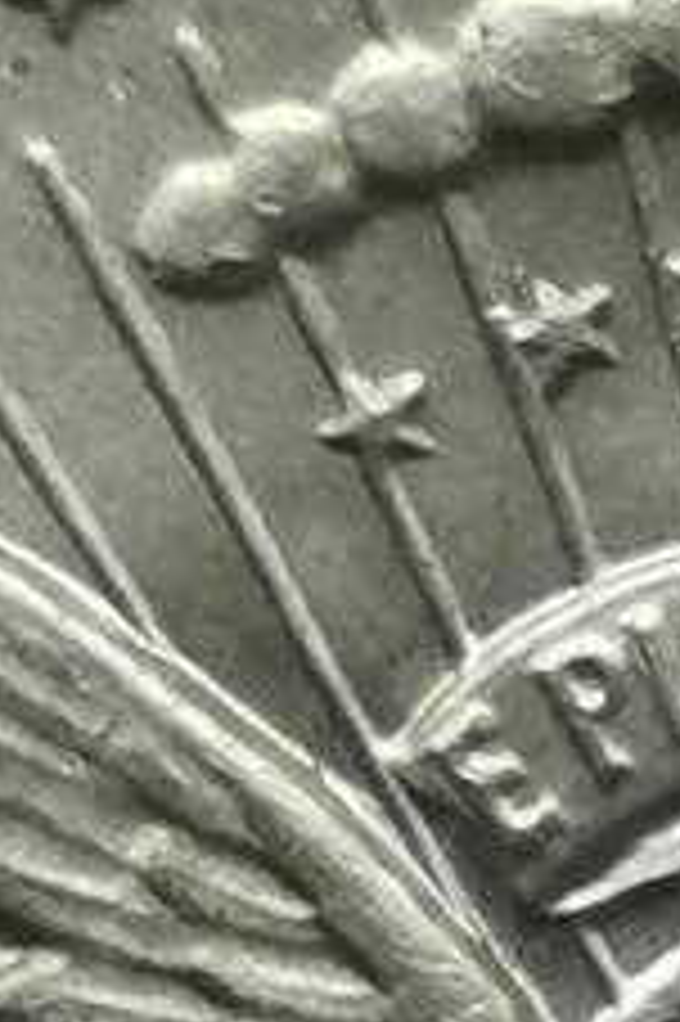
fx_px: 14755
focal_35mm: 520
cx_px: 1009
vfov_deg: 4.0
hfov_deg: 2.6
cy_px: 1198
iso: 50
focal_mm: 5.56
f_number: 1.6
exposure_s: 1/100
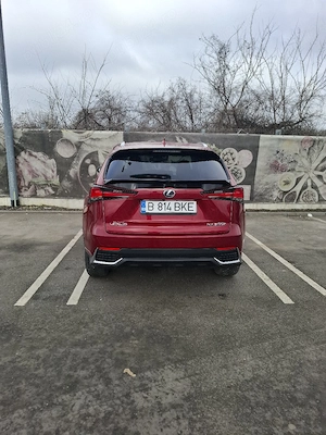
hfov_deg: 58.9
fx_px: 289
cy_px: 218
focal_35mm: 23
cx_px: 163
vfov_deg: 73.9
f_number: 1.8
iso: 50
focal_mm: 5.54
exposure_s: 1/1000
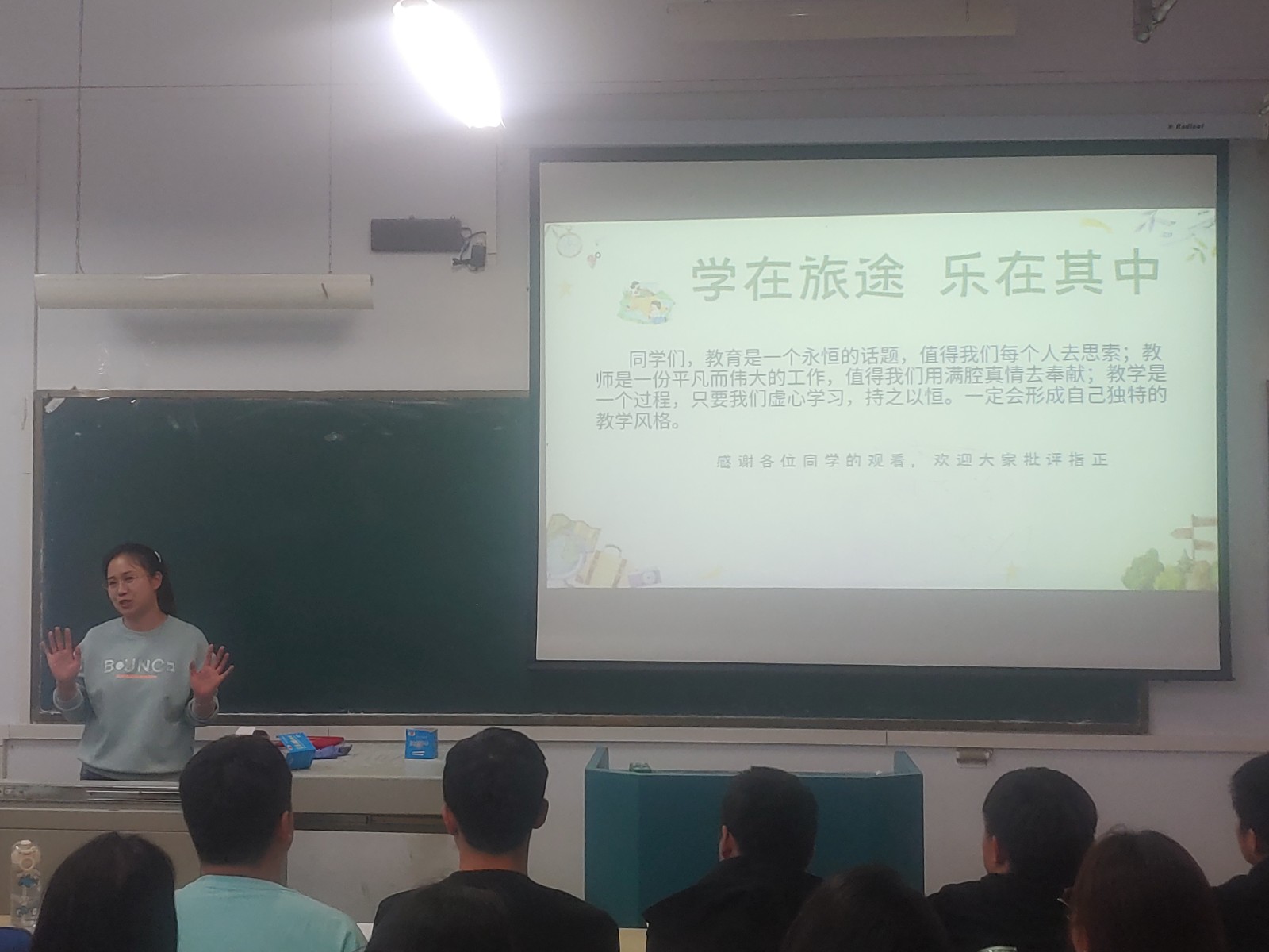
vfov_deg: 32.2
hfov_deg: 42.1
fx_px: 1650
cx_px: 634
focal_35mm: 45
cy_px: 476
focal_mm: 4.23
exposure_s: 1/60
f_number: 1.5
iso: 100
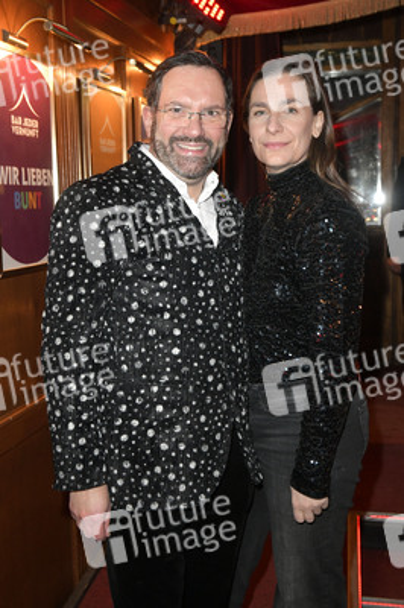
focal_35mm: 45
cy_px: 304
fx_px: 759
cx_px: 202
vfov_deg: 43.6
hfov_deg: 29.8
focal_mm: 45
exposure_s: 1/200
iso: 2500
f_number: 7.1
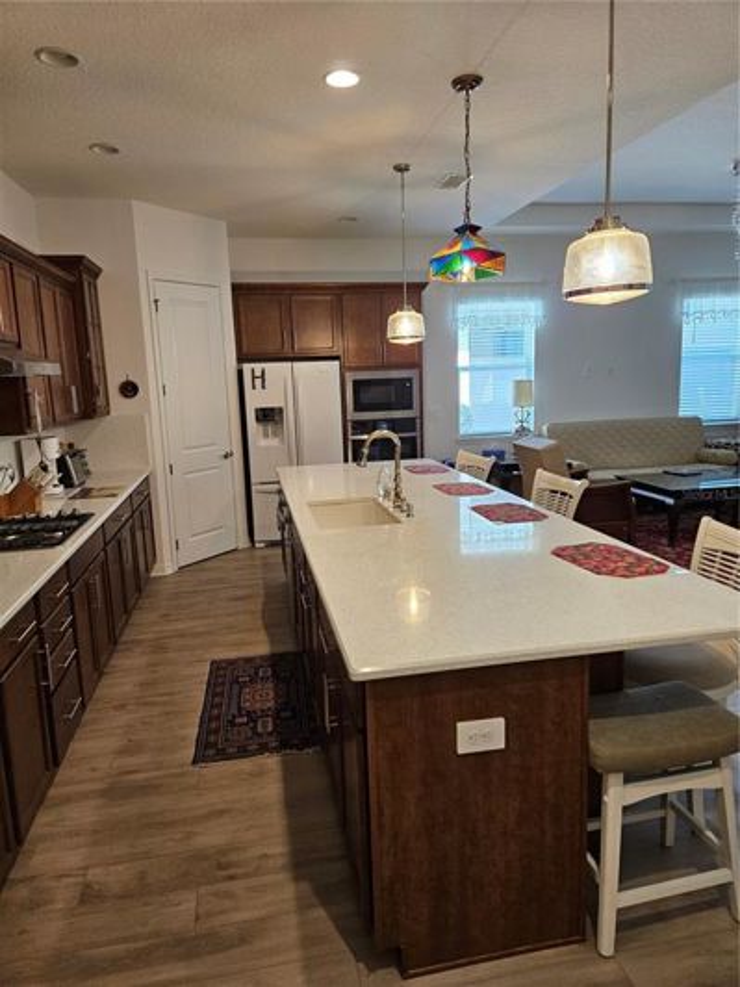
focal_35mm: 23
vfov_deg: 73.9
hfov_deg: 58.9
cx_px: 370
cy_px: 494
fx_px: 656
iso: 250
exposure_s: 1/120
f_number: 1.8
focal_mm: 5.4
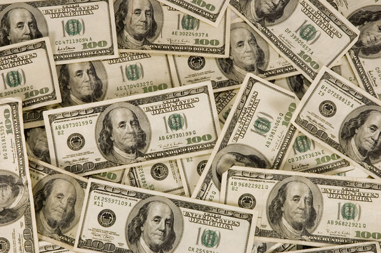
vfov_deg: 14.7
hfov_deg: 21.9
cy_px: 126
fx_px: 983
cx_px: 190
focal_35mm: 93
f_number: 16
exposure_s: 1/50
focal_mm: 62
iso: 500
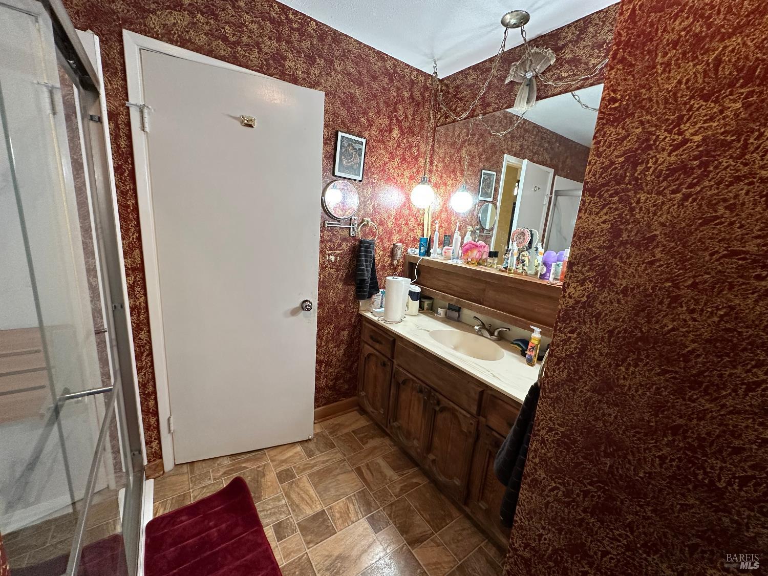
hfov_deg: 102.1
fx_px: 311
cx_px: 384
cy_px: 288
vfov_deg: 85.7
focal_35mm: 14
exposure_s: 1/60
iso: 320
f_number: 2.2
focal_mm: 2.22
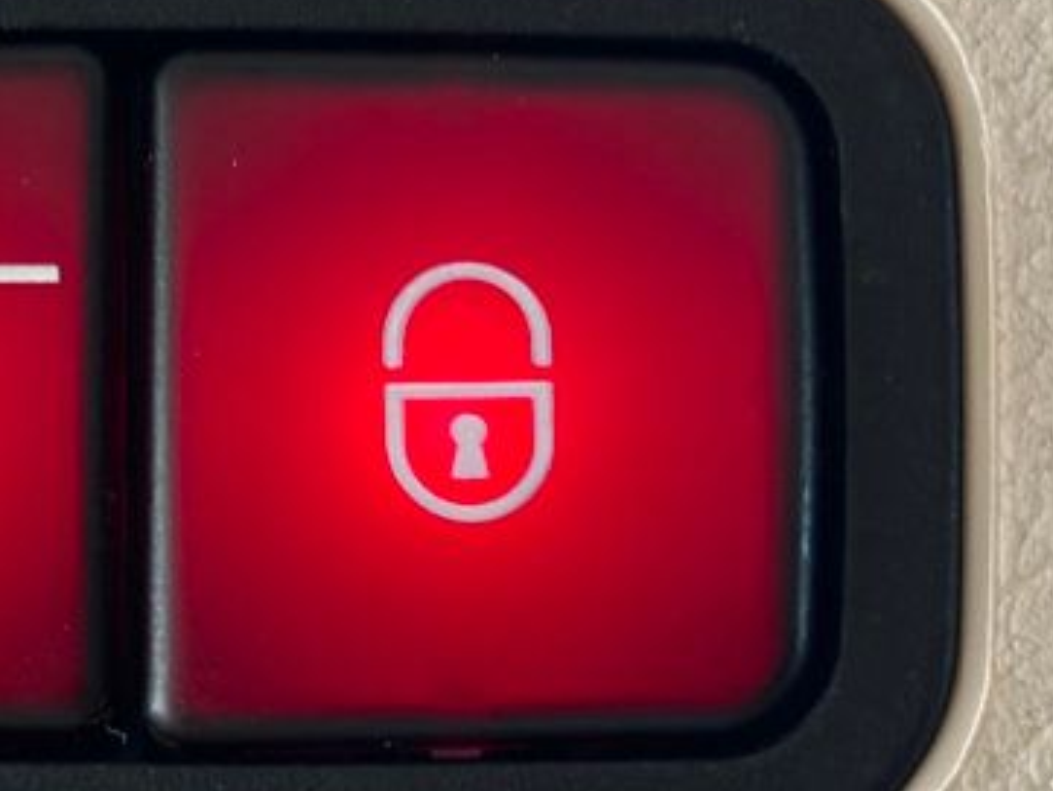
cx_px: 181
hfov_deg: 14.4
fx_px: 4138
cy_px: 563
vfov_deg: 10.9
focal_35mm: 136
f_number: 1.78
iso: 160
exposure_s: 1/120
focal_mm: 6.86
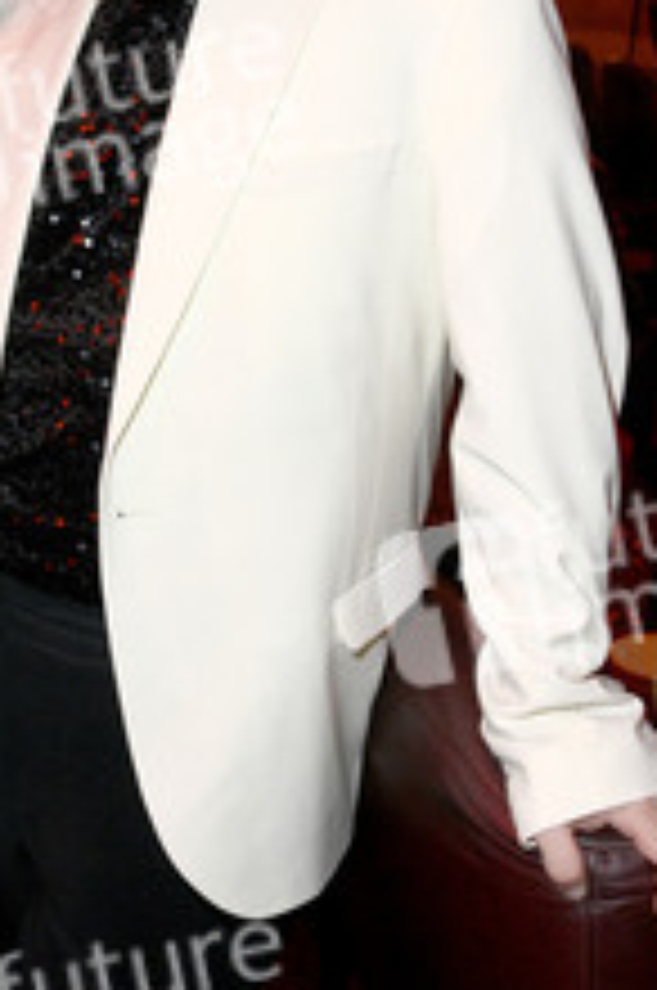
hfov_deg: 26.2
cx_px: 198
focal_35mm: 51
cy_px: 356
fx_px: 1400
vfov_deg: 38.6
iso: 2500
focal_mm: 28
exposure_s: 1/50
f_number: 5.6
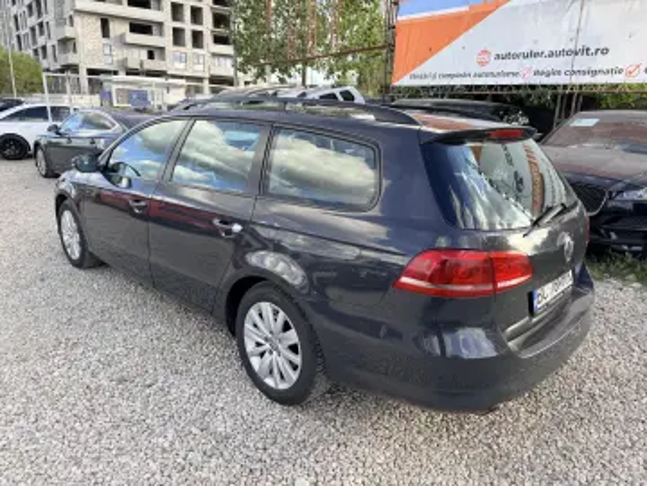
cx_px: 324
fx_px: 449
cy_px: 243
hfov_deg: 71.6
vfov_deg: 56.8
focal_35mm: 24
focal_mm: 6.76
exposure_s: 1/868
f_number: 1.78
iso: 100
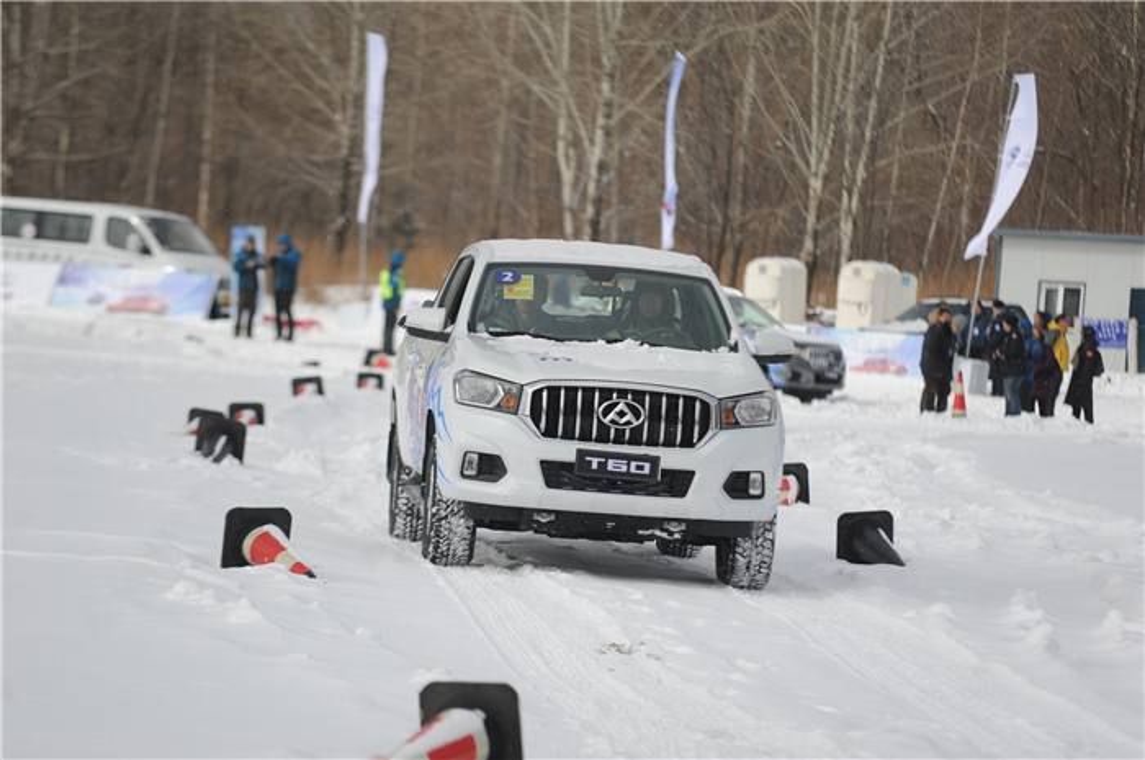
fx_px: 6354
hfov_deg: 10.3
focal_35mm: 200
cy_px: 380
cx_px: 572
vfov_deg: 6.9
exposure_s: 1/4000
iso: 200
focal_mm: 200
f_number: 2.8
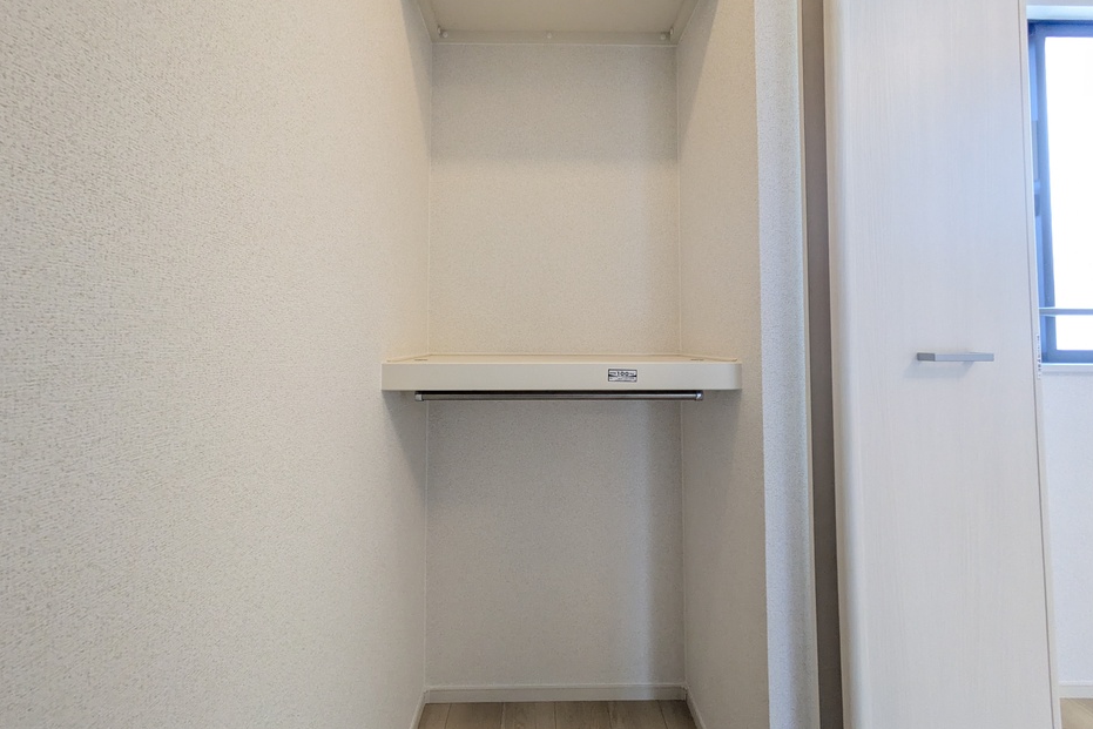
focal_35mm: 15
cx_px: 542
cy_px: 319
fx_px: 455
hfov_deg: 100.4
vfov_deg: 77.0
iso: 155
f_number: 2.2
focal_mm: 1.83
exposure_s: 1/100
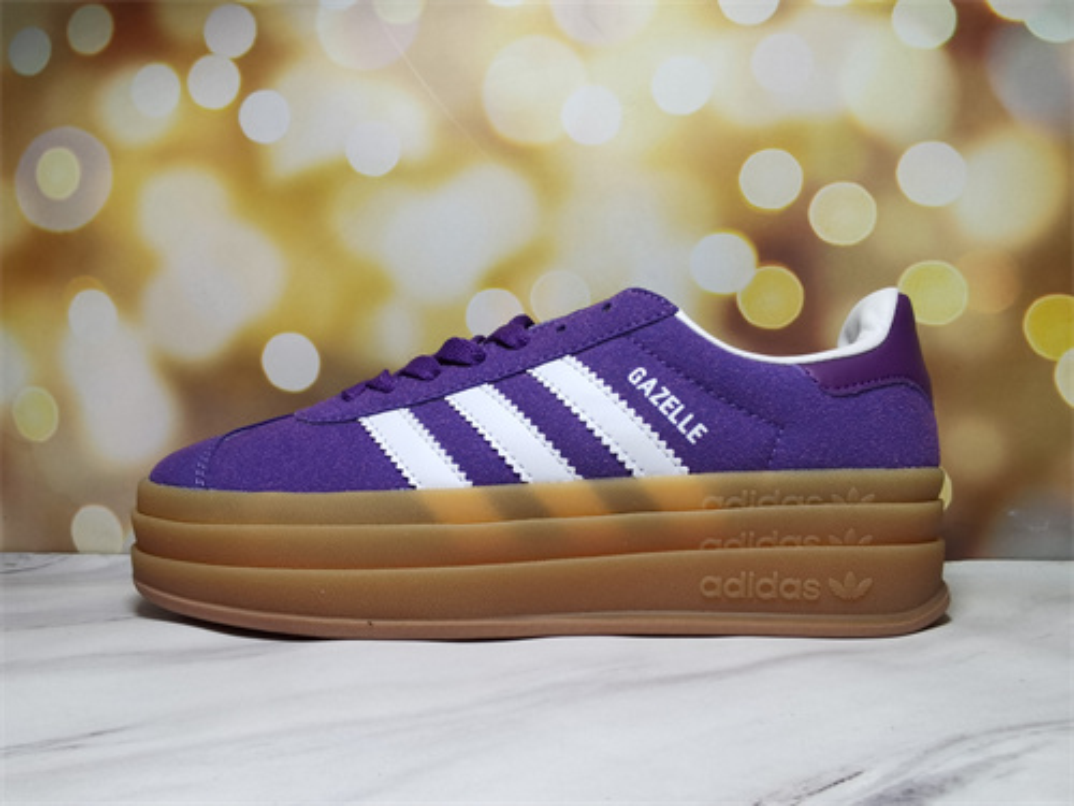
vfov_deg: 51.4
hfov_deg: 65.3
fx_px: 838
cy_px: 403
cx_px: 537
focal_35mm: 27
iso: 50
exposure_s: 1/394
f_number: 2.2
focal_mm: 2.26
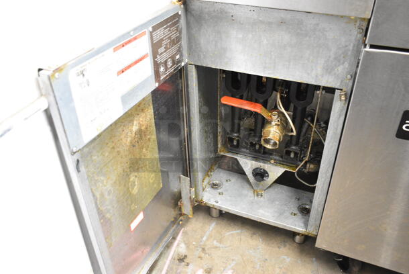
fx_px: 358
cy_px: 137
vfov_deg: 41.8
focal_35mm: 32
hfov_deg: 59.4
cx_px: 204
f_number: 3.8
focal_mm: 21
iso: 2500
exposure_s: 1/30
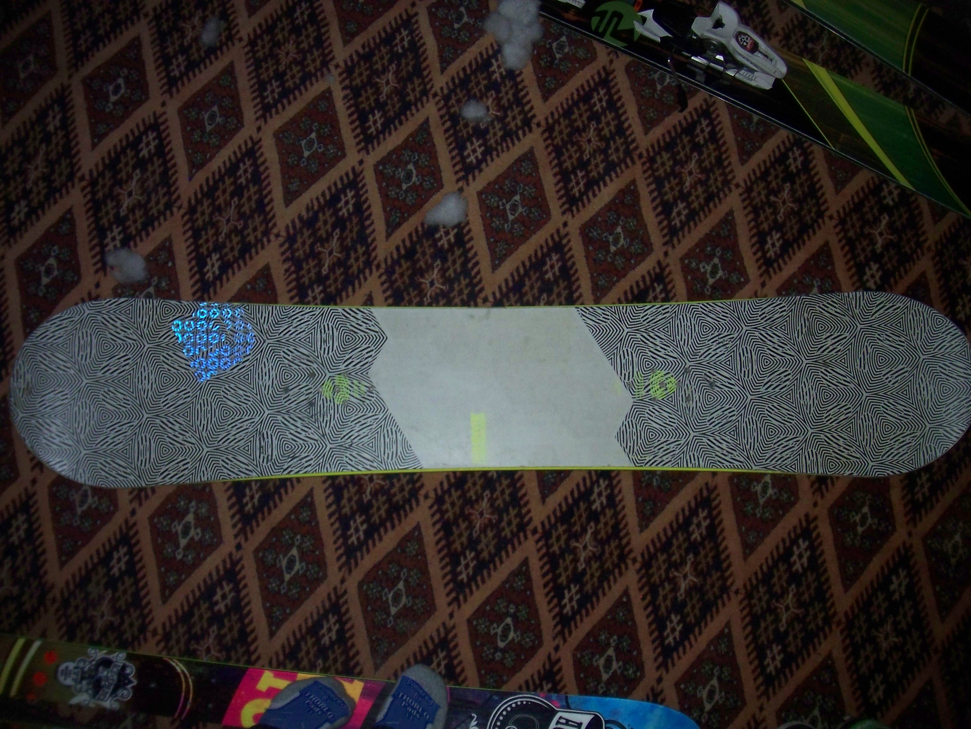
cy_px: 364
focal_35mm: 38
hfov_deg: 48.9
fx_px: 1067
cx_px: 486
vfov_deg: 37.8
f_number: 3.9
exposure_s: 1/60
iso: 200
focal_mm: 6.3
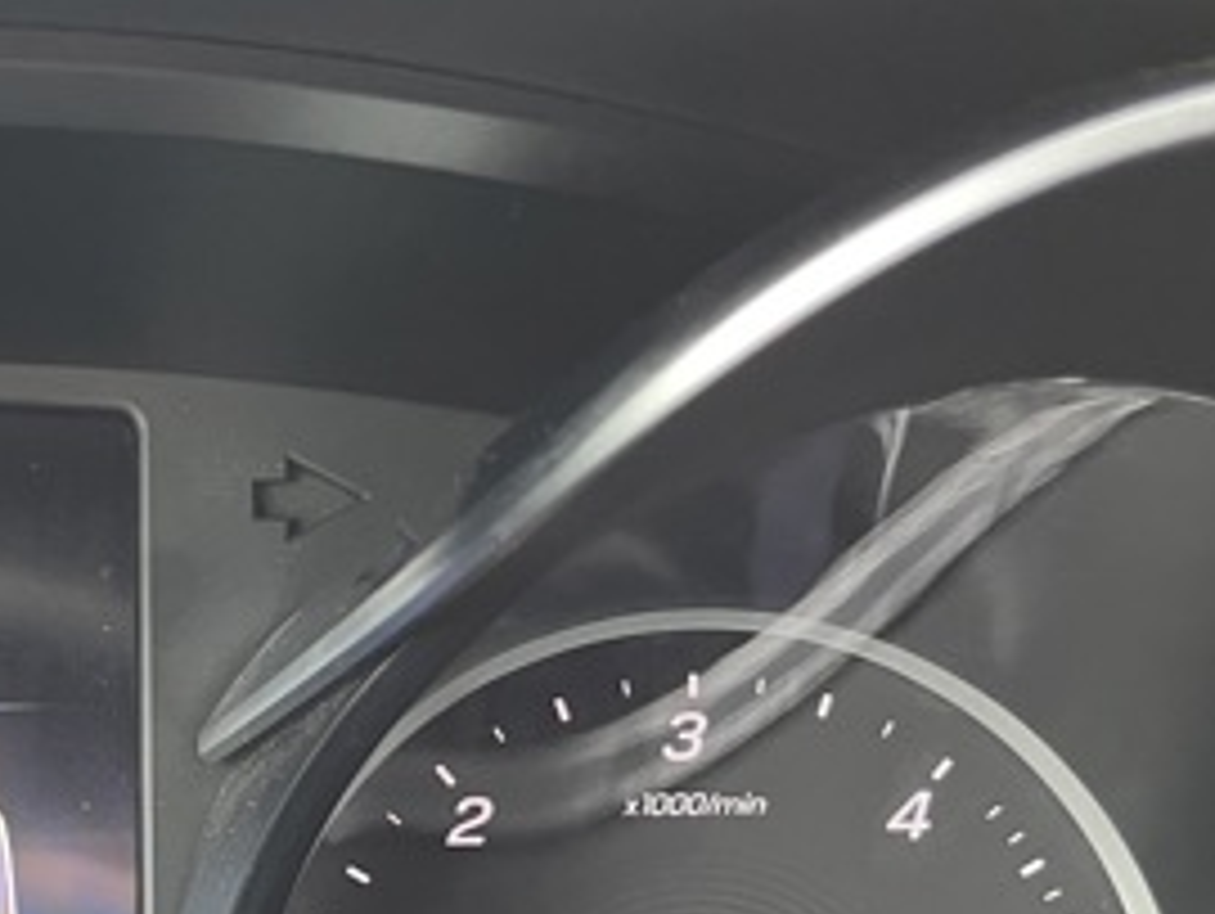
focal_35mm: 77
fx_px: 2705
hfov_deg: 23.1
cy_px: 950
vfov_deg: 18.6
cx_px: -266
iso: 160
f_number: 1.6
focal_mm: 5.1
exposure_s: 1/60
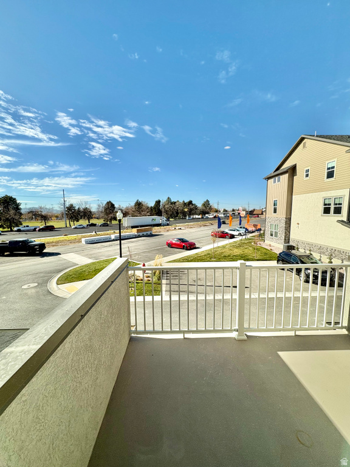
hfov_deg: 85.7
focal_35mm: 14
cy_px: 234
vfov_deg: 102.1
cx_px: 175
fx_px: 189
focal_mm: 2.22
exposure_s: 1/1672
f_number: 2.2
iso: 50
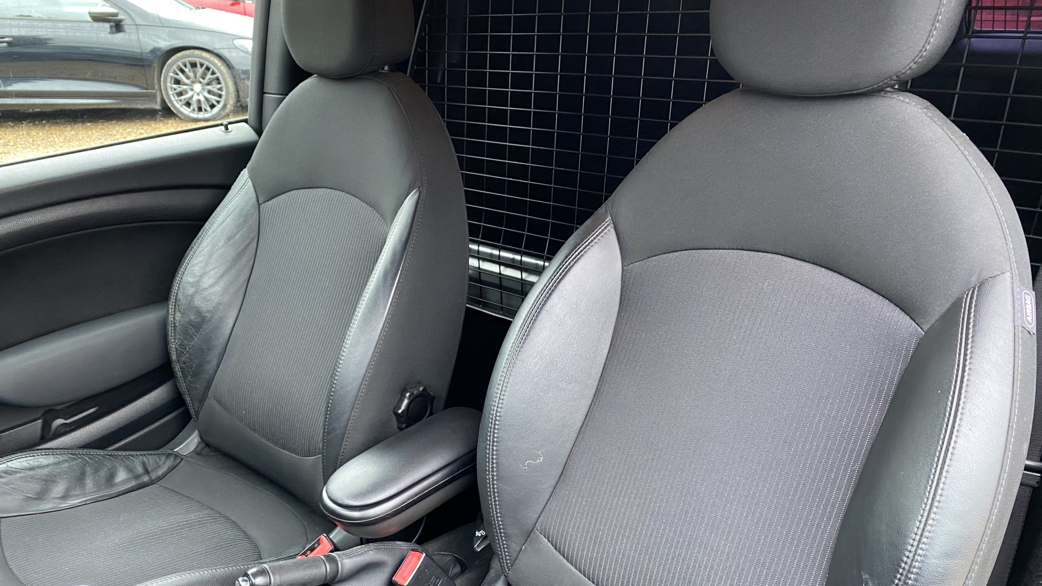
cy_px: 375
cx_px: 512
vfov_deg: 39.8
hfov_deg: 66.1
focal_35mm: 29
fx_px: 801
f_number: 1.8
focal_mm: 4.25
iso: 250
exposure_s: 1/50
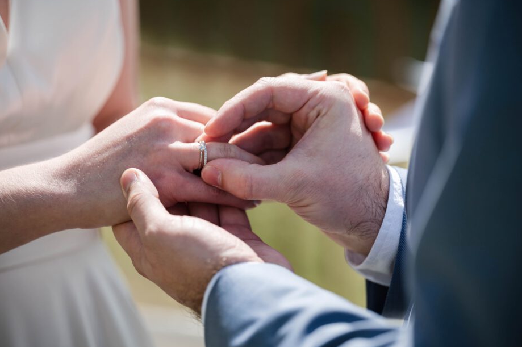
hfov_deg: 13.2
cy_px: 158
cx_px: 262
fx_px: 2260
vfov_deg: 8.8
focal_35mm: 156
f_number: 2.8
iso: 100
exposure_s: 1/5000
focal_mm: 140
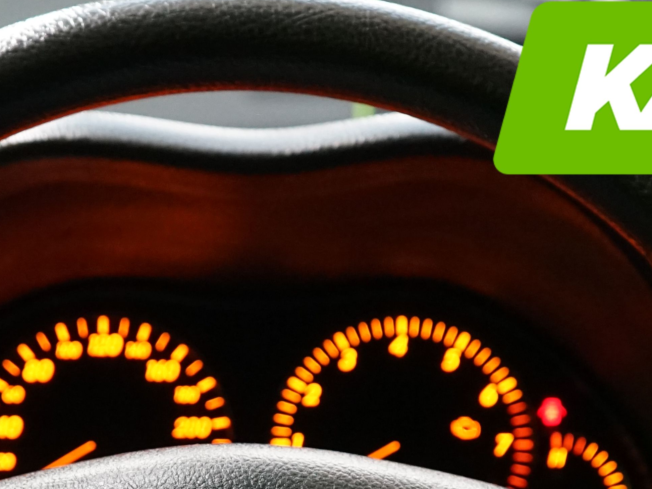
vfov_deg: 15.4
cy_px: 608
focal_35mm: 92
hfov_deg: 21.3
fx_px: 1733
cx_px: 240
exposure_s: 1/30
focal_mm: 31
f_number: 4.5
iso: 4000
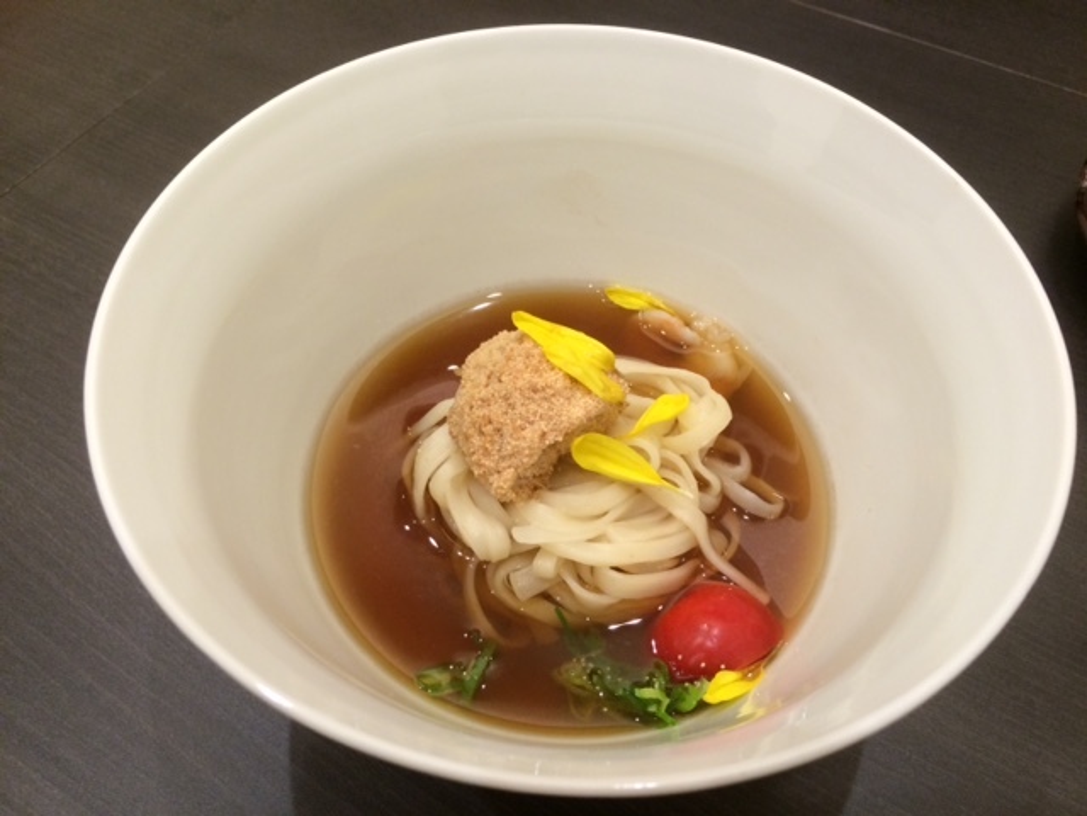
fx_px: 911
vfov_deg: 48.2
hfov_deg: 61.7
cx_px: 544
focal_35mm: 29
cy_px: 408
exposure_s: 1/30
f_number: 2.2
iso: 125
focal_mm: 4.15
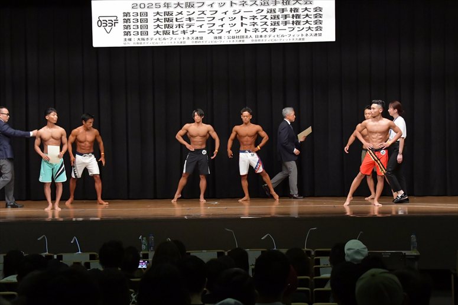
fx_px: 1183
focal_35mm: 93
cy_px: 152
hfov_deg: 21.9
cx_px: 229
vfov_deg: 14.7
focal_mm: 62
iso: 6400
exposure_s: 1/400
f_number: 5.6
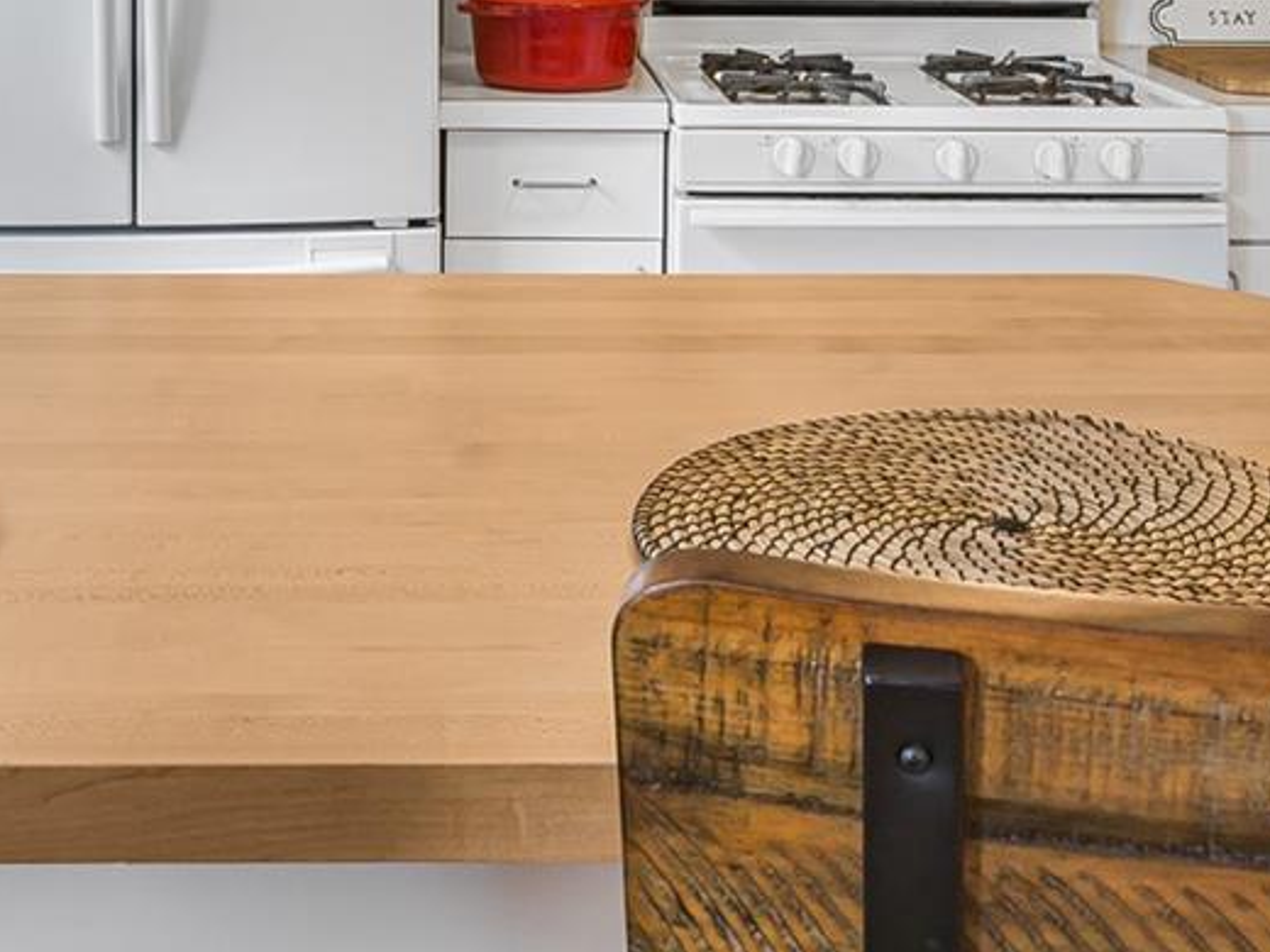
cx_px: 523
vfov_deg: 25.4
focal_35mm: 53
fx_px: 1944
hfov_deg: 36.1
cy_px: -117
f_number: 11
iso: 320
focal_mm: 14
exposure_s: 1/4
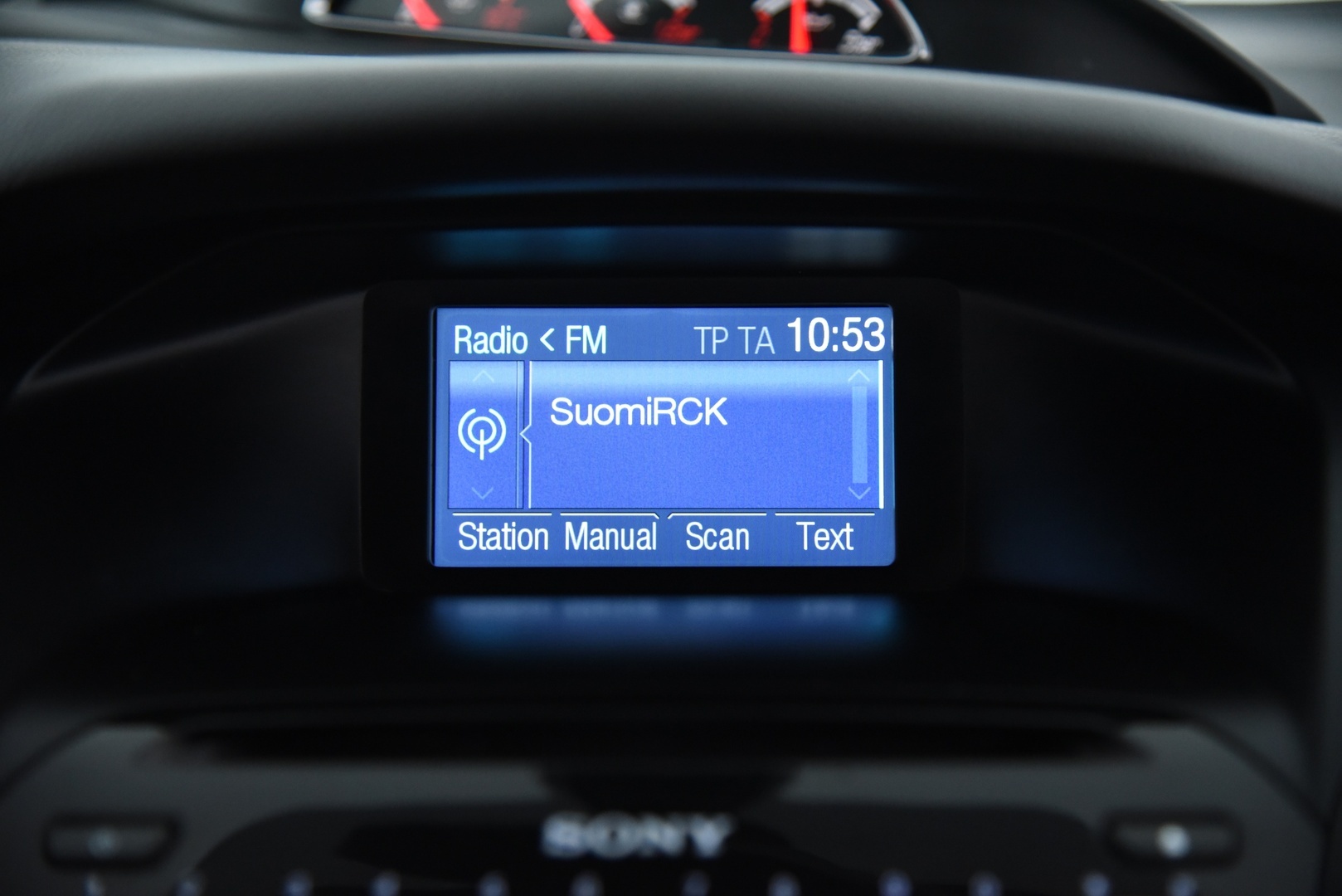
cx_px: 671
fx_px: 2797
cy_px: 448
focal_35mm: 75
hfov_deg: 27.0
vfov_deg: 18.2
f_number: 4
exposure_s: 1/50
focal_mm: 75
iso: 4000
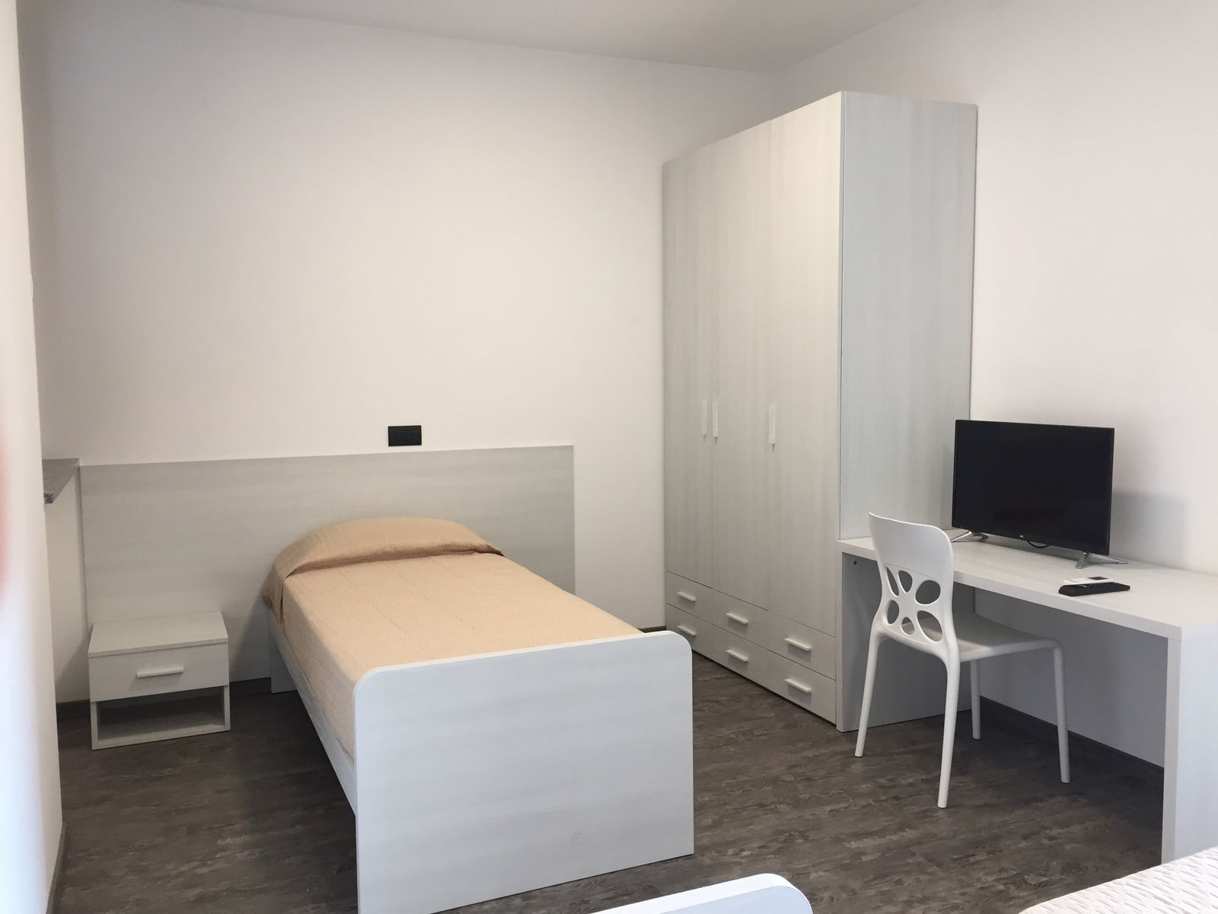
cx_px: 609
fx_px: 1020
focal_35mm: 29
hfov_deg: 61.7
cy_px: 457
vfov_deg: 48.2
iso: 40
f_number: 2.2
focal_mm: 4.15
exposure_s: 1/33
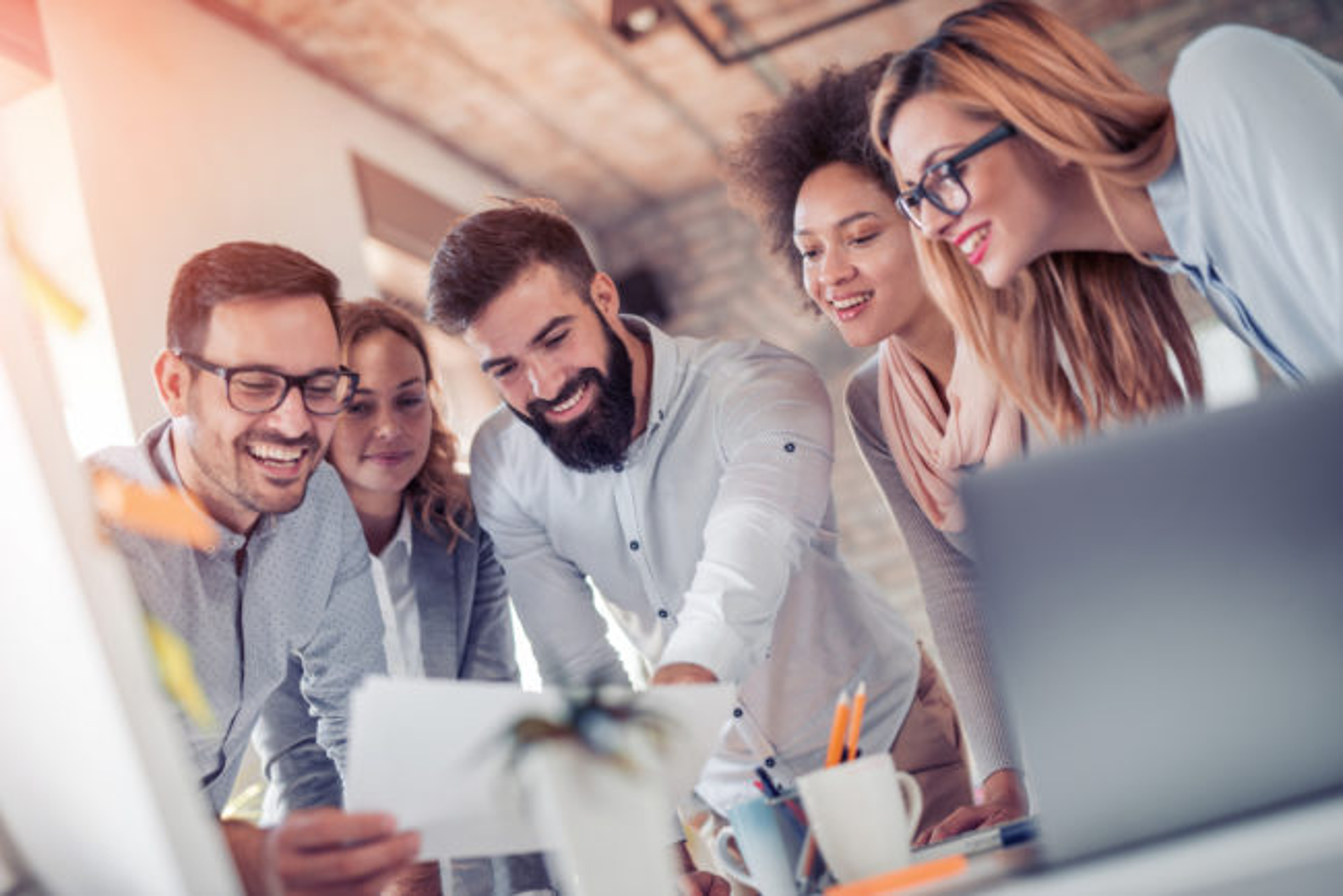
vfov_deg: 27.0
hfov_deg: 39.6
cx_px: 672
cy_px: 448
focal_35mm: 50
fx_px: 1866
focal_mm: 50
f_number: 1.8
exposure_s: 1/100
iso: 250
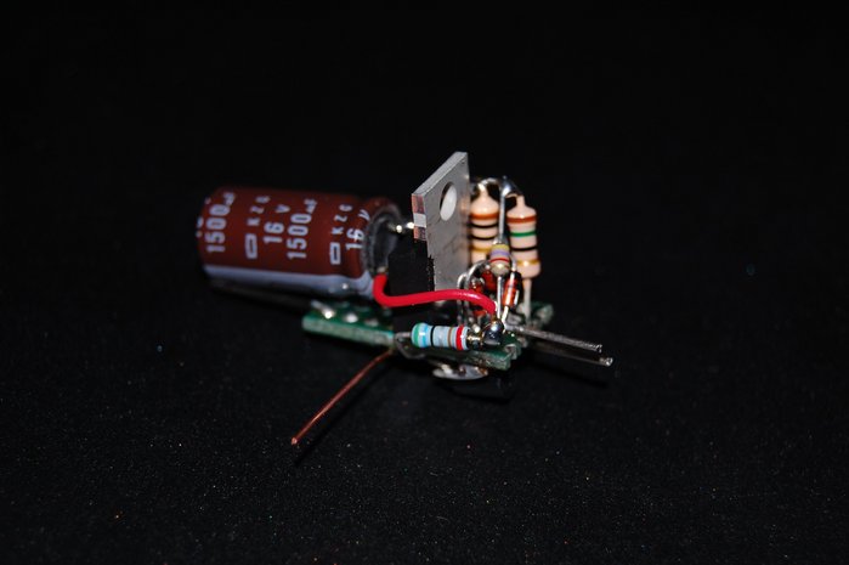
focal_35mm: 82
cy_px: 282
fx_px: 1944
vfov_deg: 16.5
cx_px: 424
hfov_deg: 24.6
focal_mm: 55
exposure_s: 1/125
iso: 200
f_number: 5.6
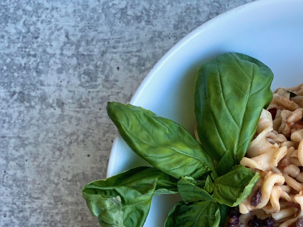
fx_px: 989
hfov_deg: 16.9
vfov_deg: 12.9
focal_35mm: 113
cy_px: 227
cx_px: 318
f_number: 2
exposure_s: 1/122
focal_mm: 6
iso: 50
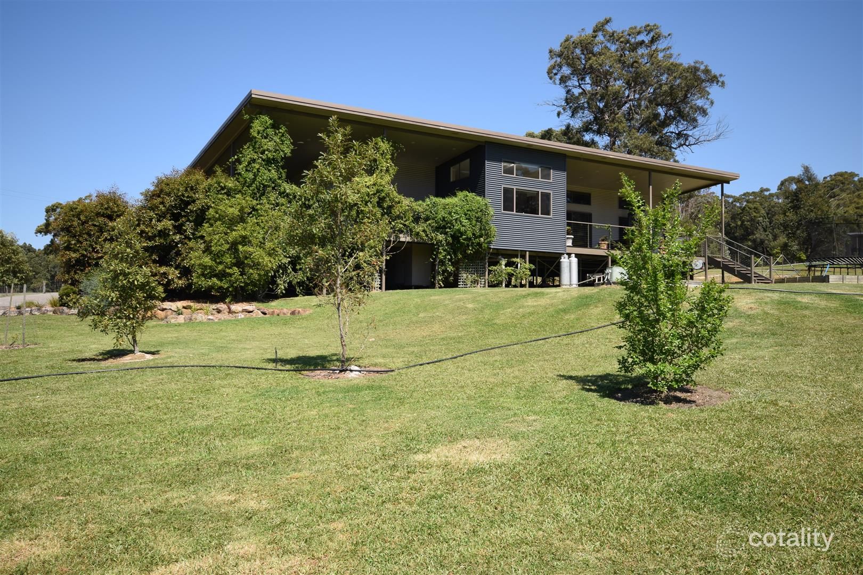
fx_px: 719
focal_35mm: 30
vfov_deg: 43.6
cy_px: 288
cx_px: 432
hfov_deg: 61.9
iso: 100
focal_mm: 20
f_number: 8
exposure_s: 1/200
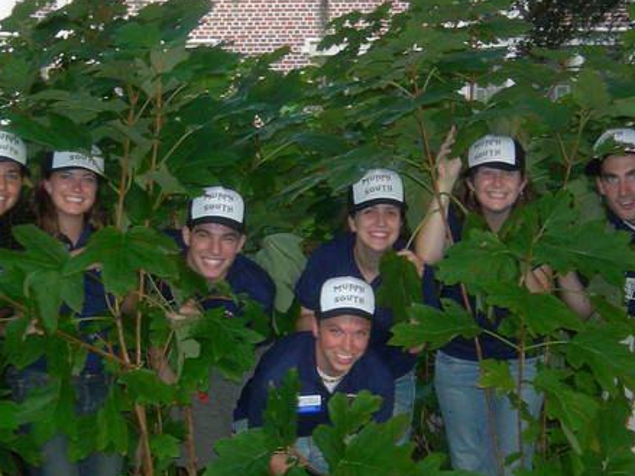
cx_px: 301
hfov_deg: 23.8
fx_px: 1504
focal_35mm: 82
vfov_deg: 18.0
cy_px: 246
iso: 200
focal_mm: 10.4
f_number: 3.1
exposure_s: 1/60.1
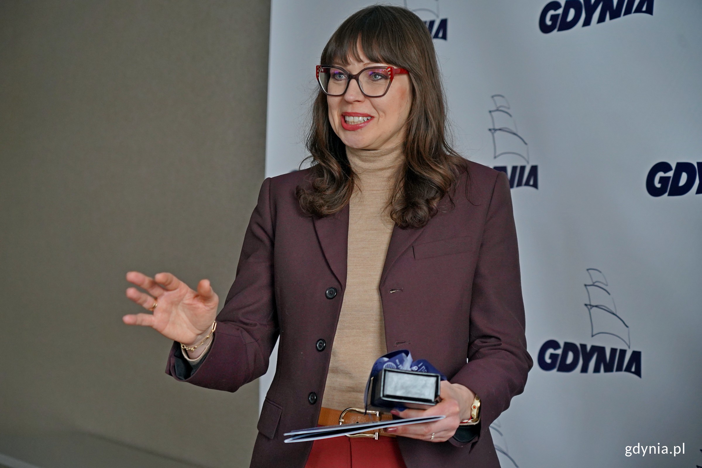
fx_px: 1482
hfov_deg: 26.7
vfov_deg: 17.9
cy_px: 234
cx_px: 351
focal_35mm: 76
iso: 2000
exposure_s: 1/160
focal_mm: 76
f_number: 4
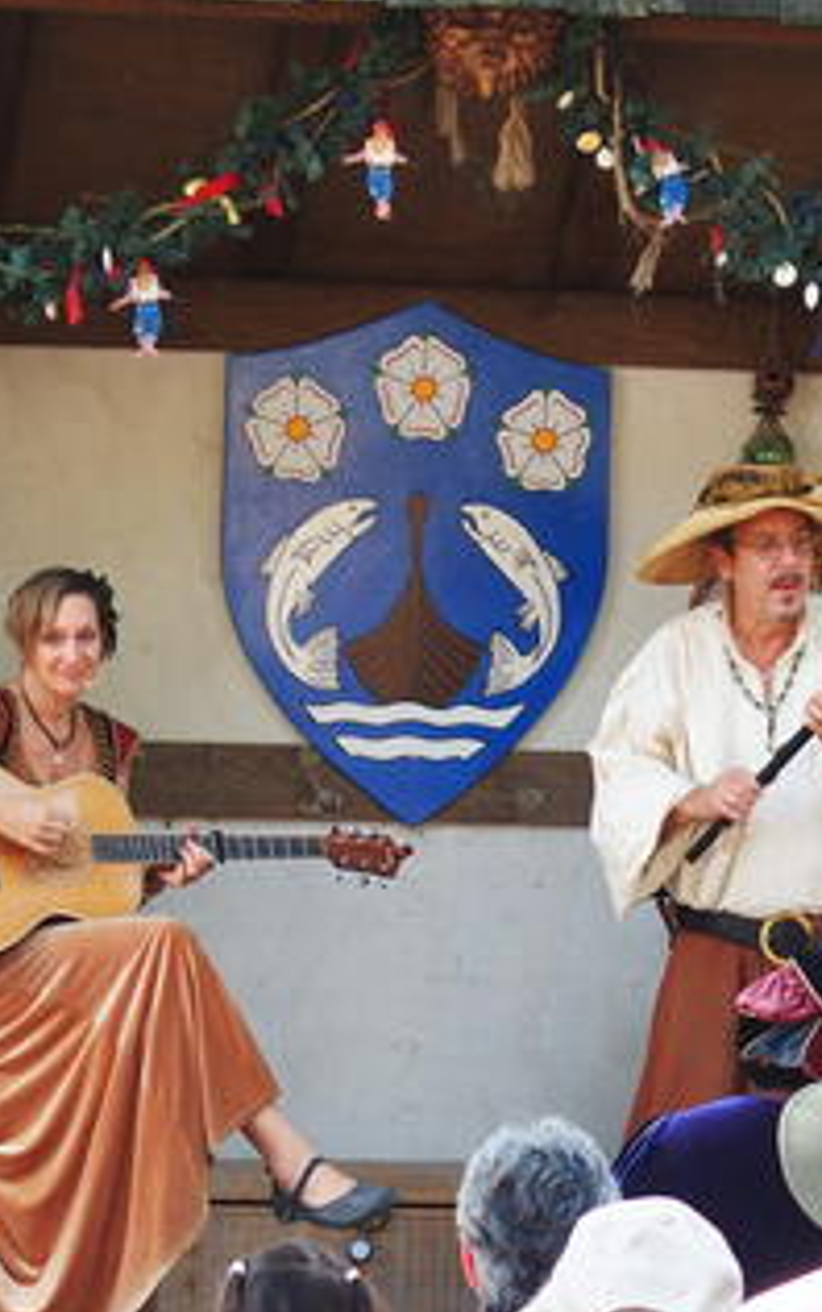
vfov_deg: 12.4
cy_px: 660
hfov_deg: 7.8
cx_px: 627
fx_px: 6047
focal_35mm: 169
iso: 200
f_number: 2.8
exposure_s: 1/160
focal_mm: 24
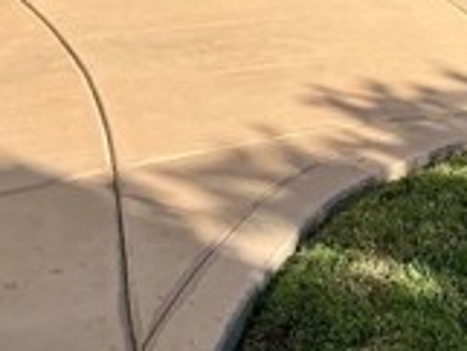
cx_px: 310
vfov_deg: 12.4
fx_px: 1499
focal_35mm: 111
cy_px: -241
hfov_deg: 17.7
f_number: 1.8
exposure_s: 1/1490
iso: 25
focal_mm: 3
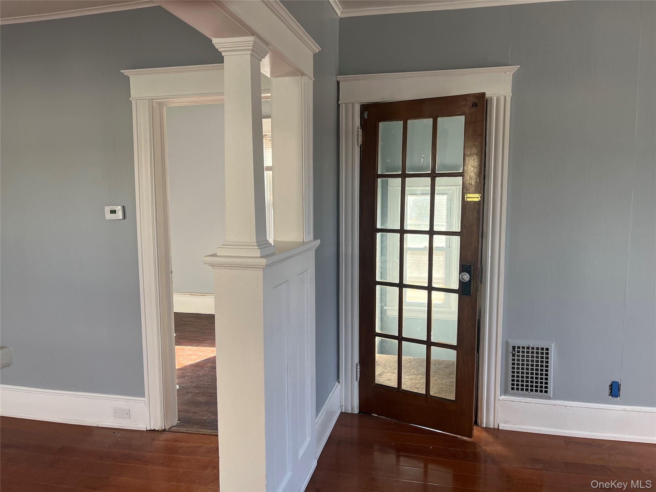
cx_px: 328
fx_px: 493
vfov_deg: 53.1
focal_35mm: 26
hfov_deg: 67.3
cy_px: 246
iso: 64
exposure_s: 1/122
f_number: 1.6
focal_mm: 5.1
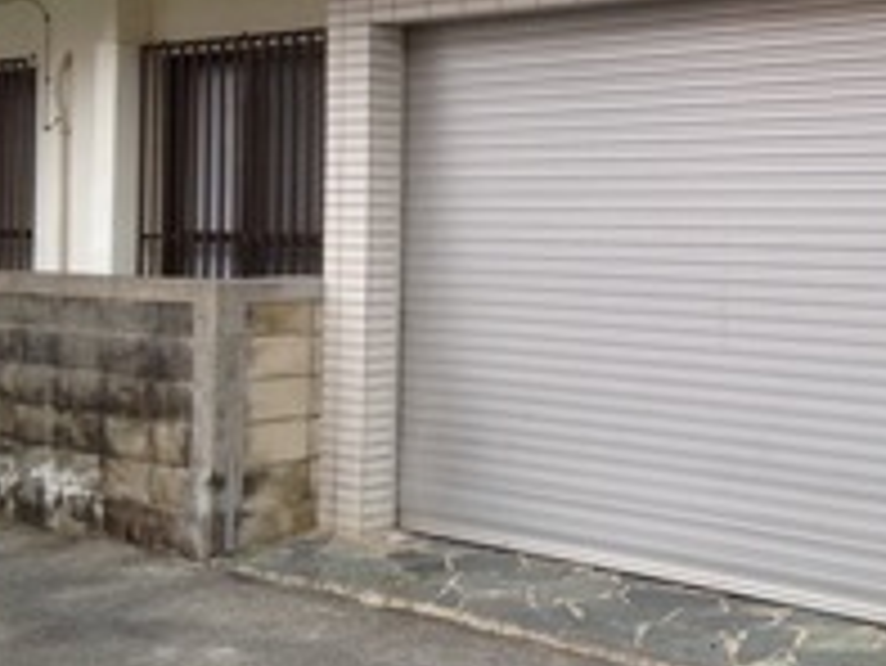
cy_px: 184
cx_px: 663
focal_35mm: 65
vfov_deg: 22.4
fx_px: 1665
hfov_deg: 29.3
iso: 50
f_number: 2.4
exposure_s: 1/30
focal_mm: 4.12
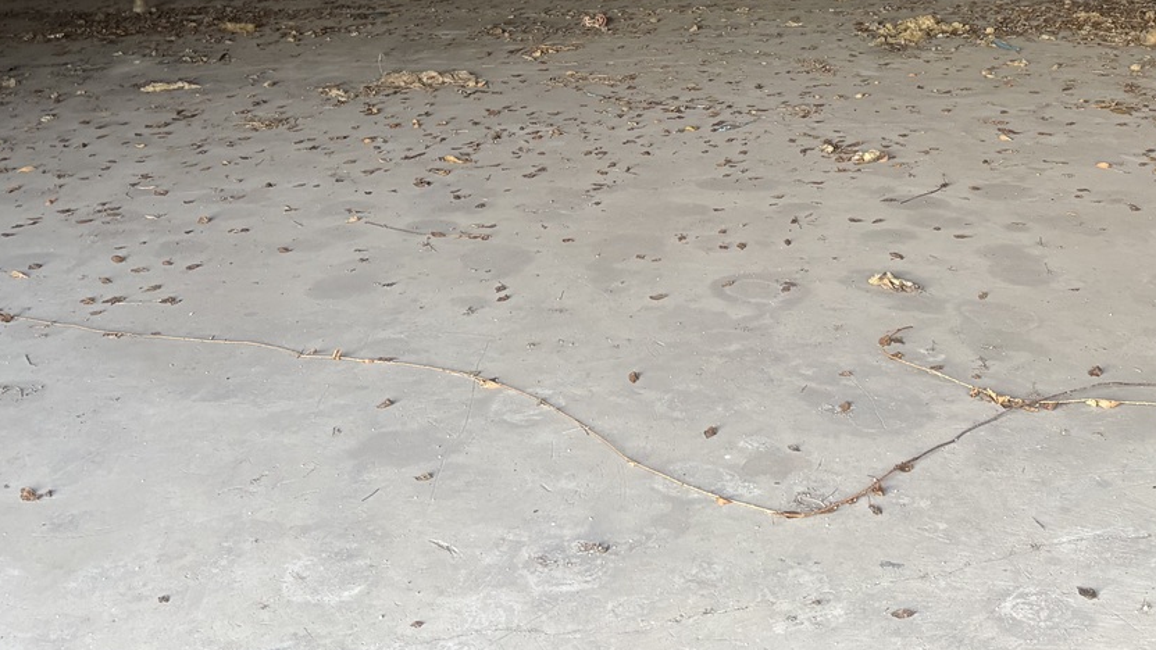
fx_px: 1502
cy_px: 104
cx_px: 702
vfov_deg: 23.9
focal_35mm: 49
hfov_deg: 41.9
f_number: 1.6
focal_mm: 5.96
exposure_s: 1/60
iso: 160
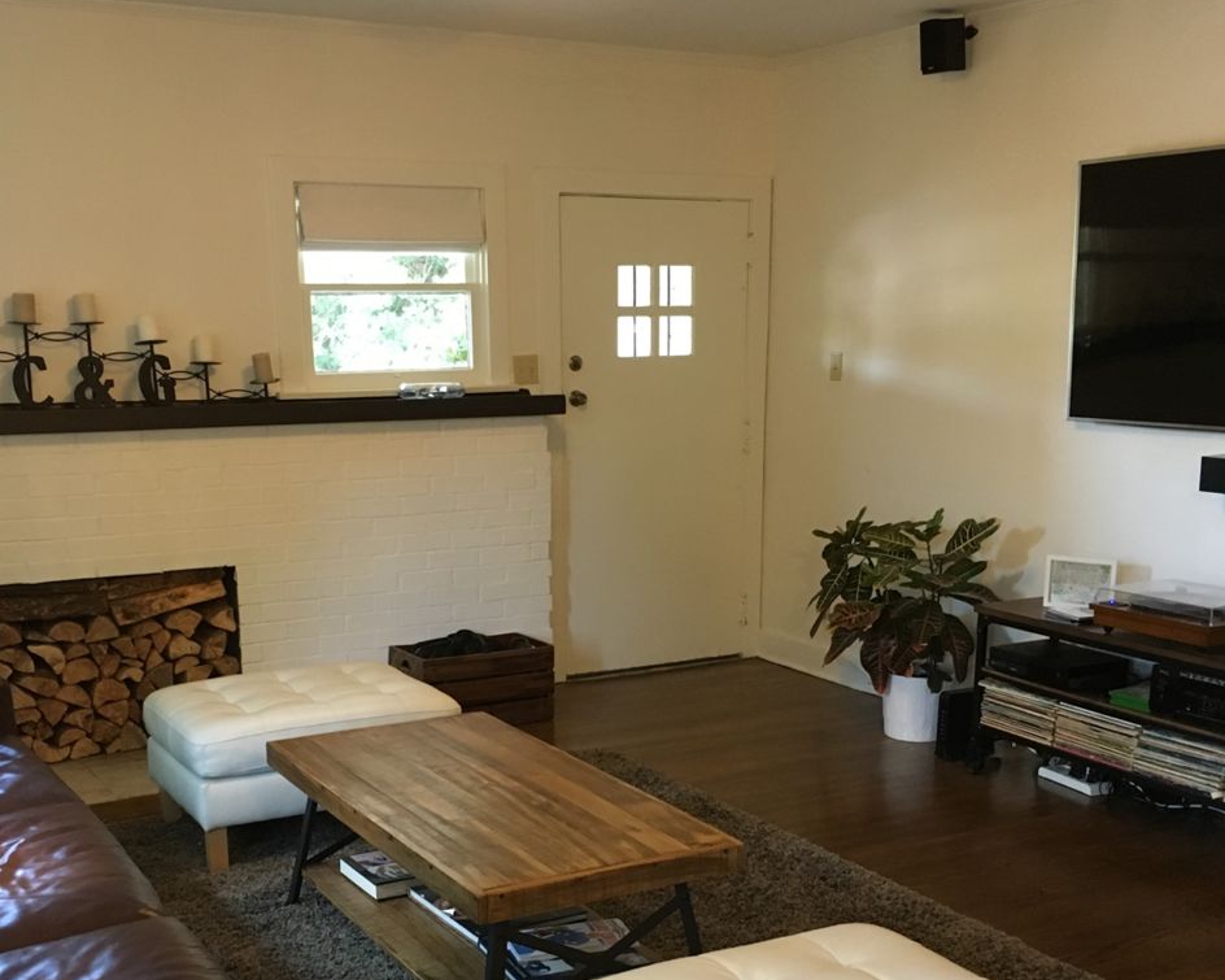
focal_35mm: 42
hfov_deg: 43.8
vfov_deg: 35.3
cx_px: 576
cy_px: 663
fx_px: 1523
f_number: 2.2
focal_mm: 4.15
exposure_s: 1/20
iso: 200
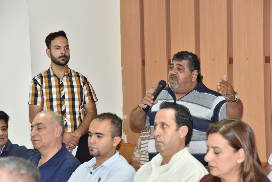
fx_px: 793
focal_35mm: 105
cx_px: 136
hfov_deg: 19.5
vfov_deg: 13.0
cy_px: 91
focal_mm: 105
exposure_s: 1/200
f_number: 6.3
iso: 2500
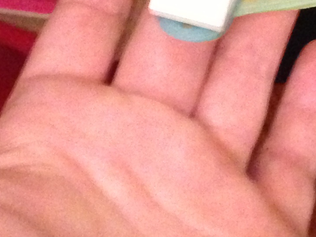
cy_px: -223
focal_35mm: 149
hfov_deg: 13.1
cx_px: 292
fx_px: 1360
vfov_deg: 9.4
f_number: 2.4
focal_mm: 4.13
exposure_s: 1/15
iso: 800
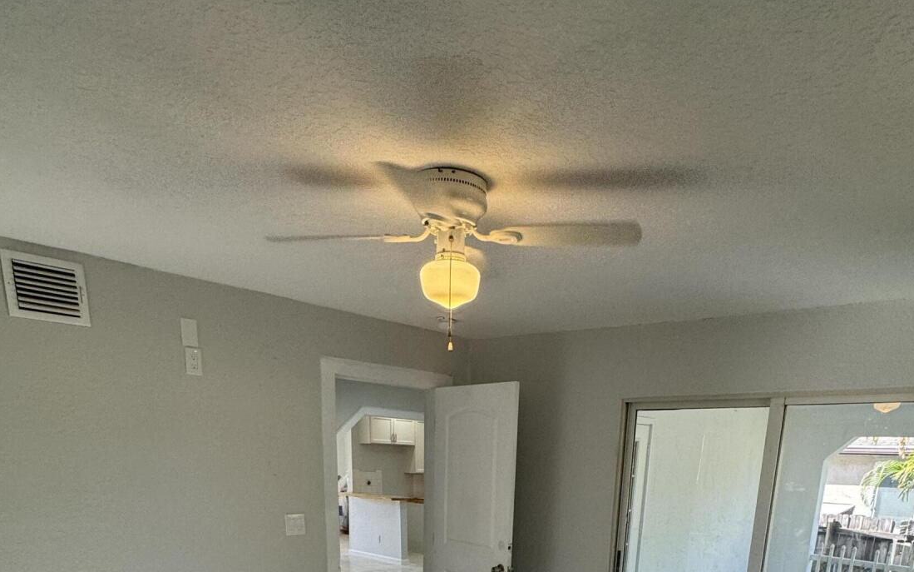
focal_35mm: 27
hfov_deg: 68.2
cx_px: 502
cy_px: 652
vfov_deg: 37.3
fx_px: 673
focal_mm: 2.22
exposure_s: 1/120
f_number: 2.2
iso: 125
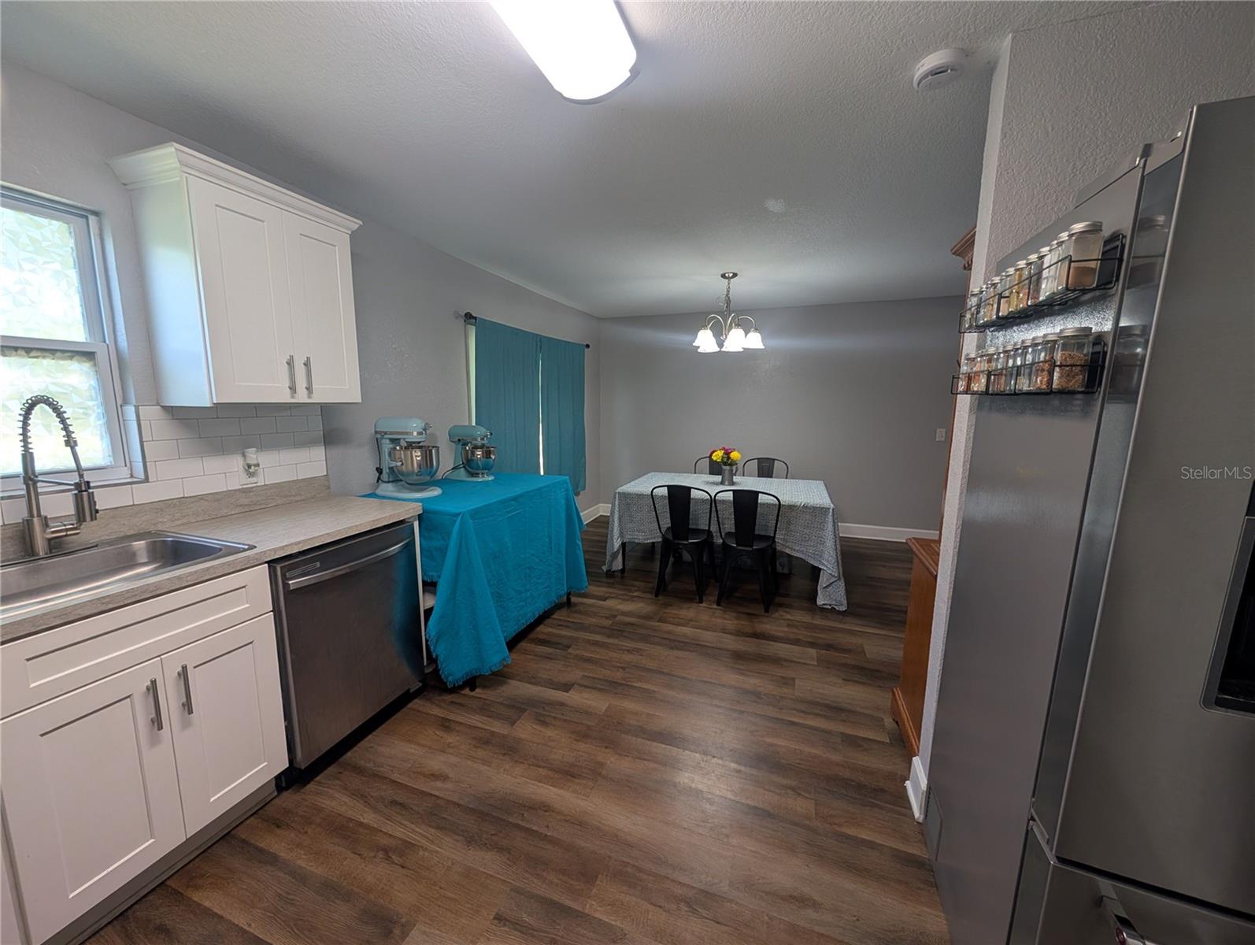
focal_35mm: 12
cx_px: 628
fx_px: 436
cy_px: 472
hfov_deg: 110.5
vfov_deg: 94.6
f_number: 1.7
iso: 119
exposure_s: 1/120
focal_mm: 2.02
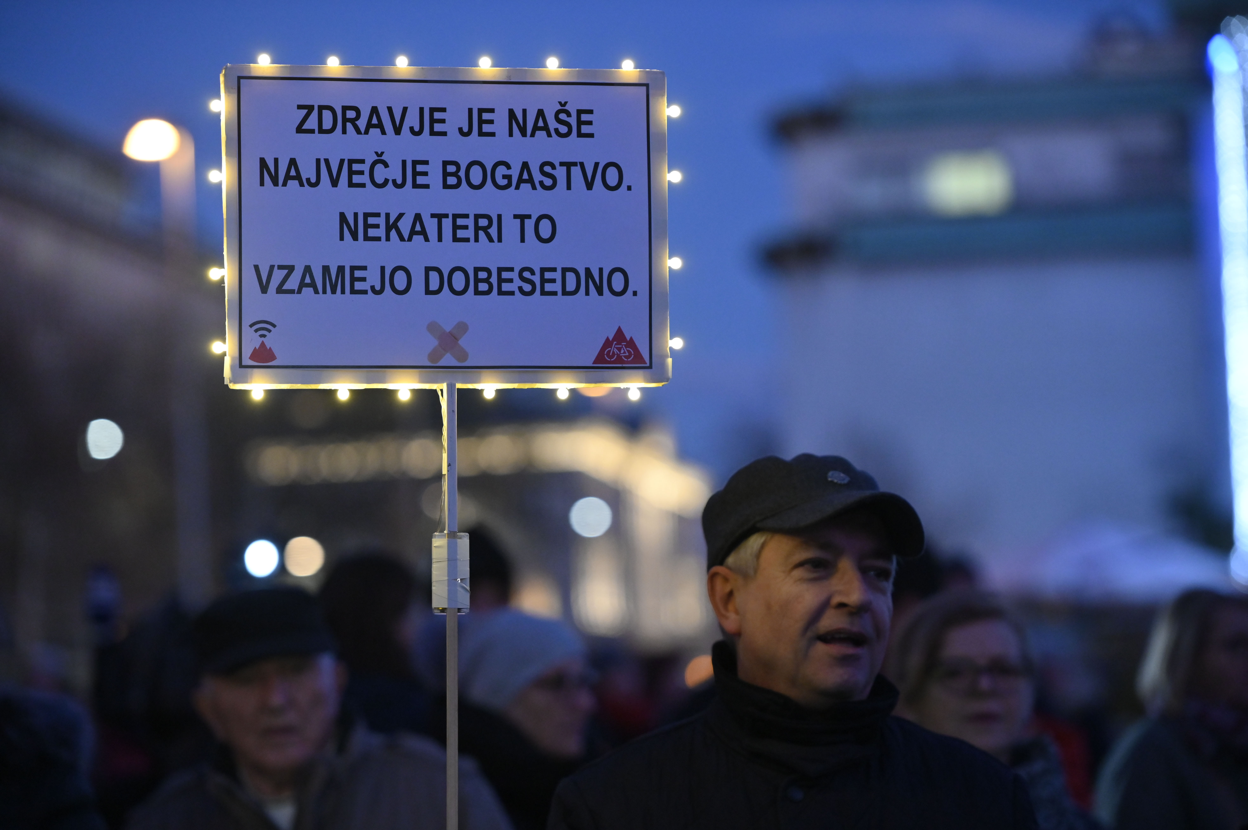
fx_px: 4677
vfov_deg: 10.1
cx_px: 624
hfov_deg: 15.2
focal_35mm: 135
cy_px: 415
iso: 4000
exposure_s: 1/100
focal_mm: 135
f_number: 3.5
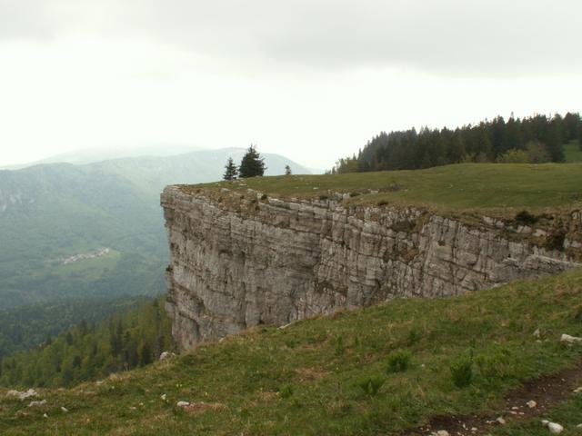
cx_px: 291
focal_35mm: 35
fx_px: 588
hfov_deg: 52.6
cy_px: 218
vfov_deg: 40.7
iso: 50
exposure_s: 1/30
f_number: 7.1
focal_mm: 5.86
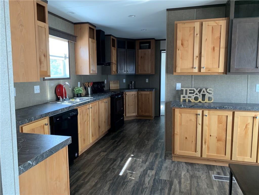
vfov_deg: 53.1
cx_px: 130
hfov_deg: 67.3
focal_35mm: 26
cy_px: 98
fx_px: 195
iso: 100
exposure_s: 1/100
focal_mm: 4.25
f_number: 1.8
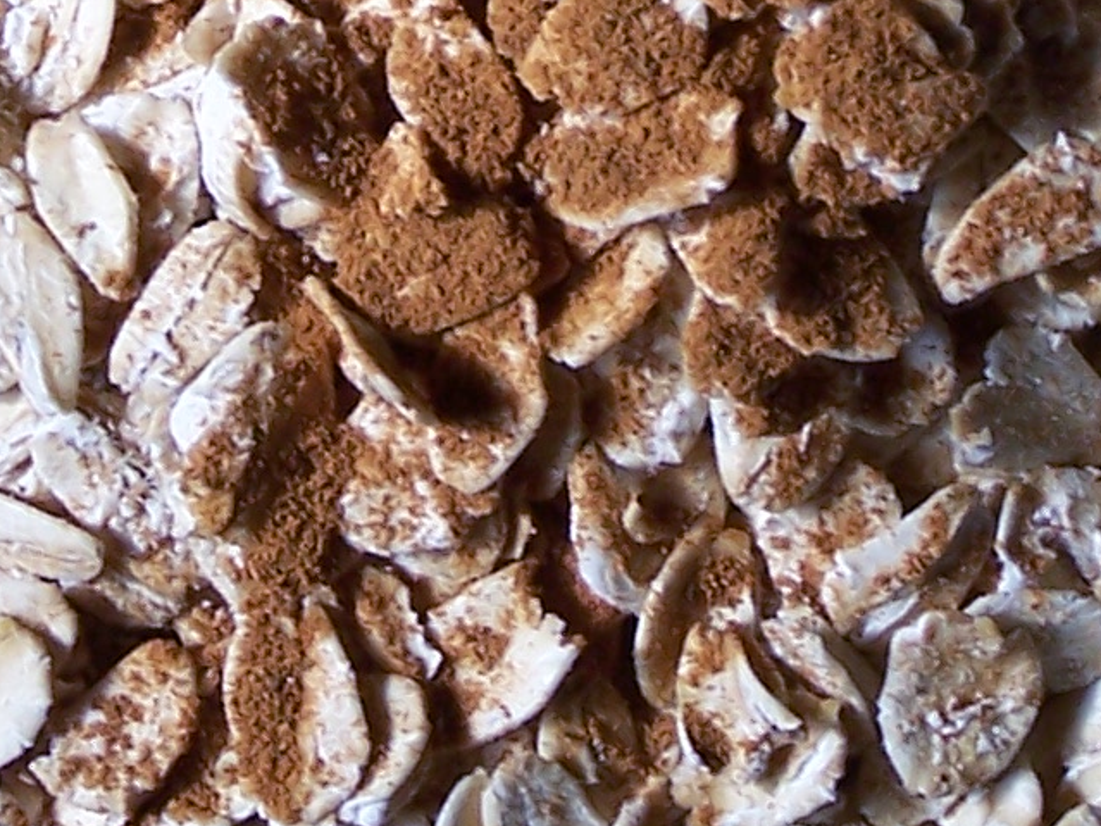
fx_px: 12052
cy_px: -521
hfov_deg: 5.2
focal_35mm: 379
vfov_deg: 3.9
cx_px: 601
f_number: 3.2
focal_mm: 15.6
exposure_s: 1/45
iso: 100
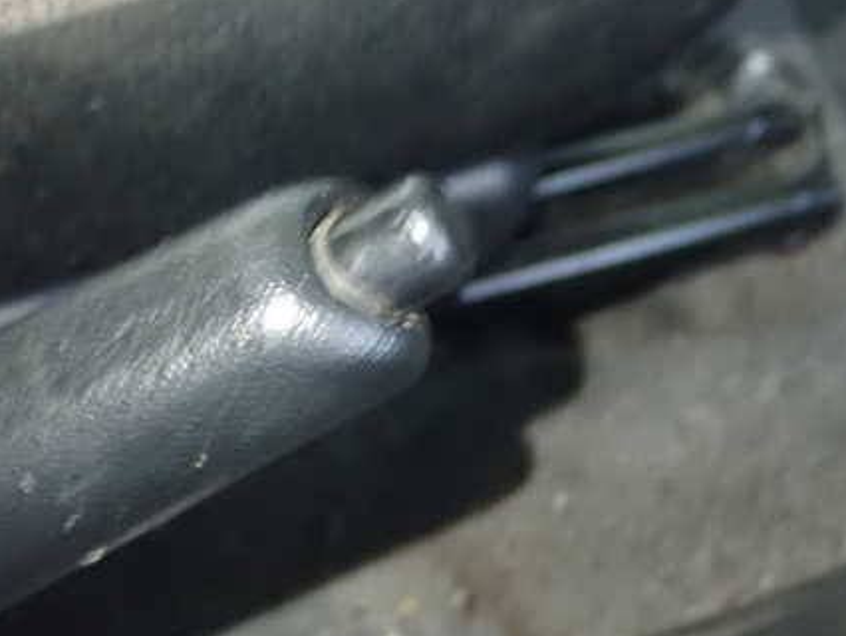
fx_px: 1687
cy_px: 342
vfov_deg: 21.3
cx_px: 290
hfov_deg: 28.0
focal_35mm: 69
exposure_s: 1/8
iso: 1600
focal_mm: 8.99
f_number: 3.2
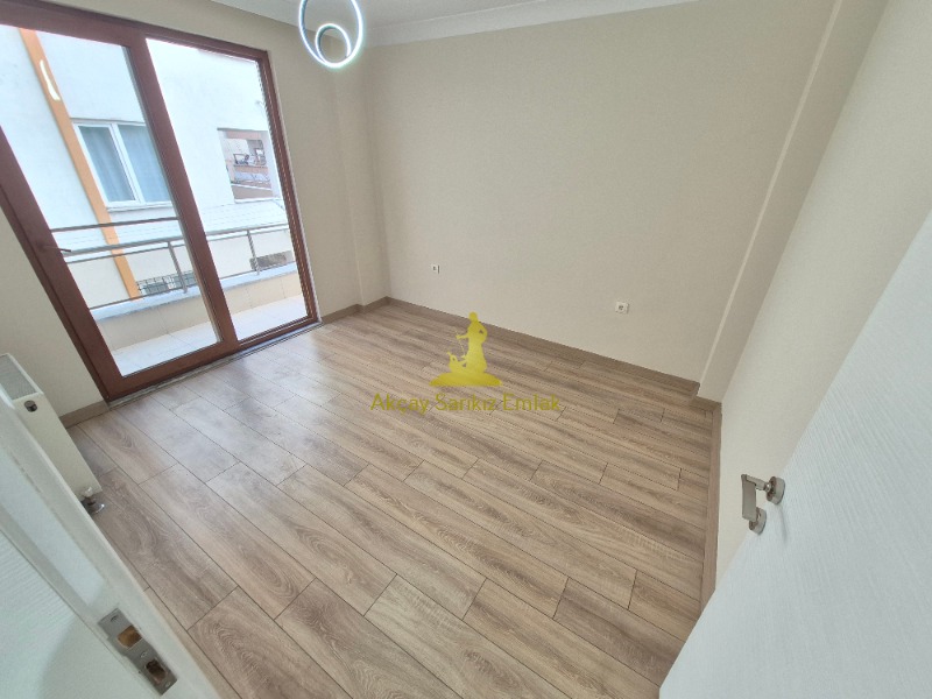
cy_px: 350
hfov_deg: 106.2
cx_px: 466
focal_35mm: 13
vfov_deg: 89.9
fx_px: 350
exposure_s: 1/50
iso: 100
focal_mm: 1.74
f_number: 2.2
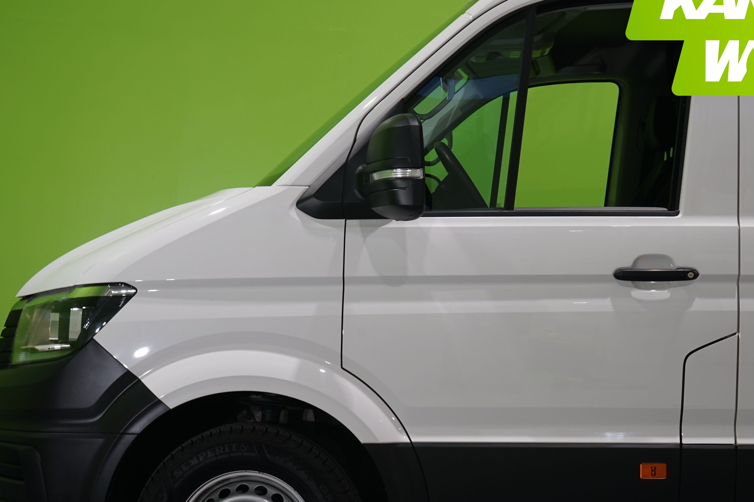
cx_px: 468
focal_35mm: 62
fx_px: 1298
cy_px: 280
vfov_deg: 21.9
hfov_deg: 32.2
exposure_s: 1/25
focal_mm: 43
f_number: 5.6
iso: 250
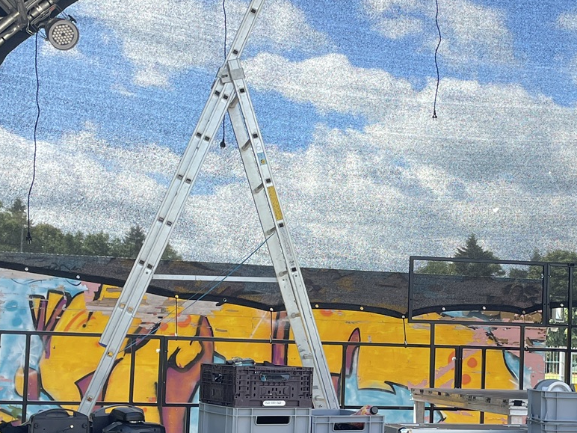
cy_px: 307
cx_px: 456
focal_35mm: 69
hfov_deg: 27.6
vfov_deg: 21.2
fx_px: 1150
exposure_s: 1/734
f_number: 1.6
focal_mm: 4.2
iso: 32
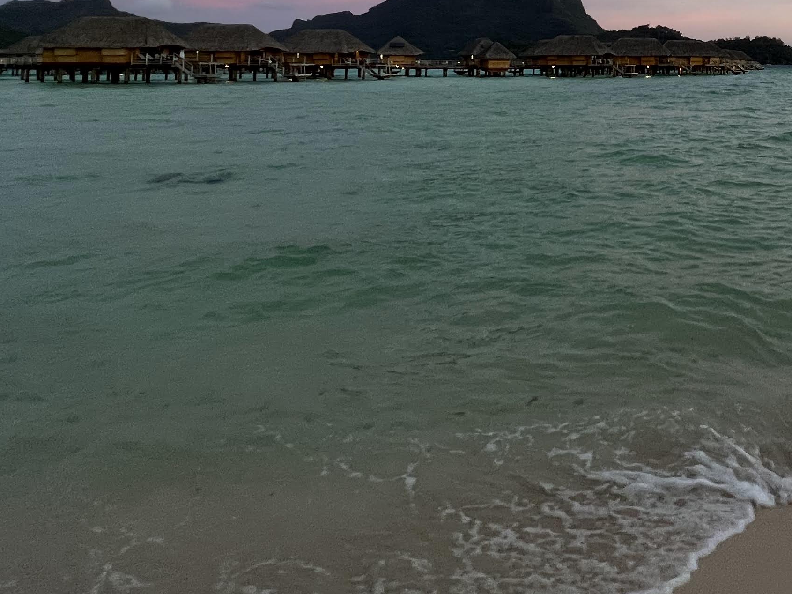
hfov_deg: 48.8
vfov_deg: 40.1
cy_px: 6
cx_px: 778
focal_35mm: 31
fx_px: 709
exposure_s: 1/121
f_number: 1.8
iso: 160
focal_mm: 1.57
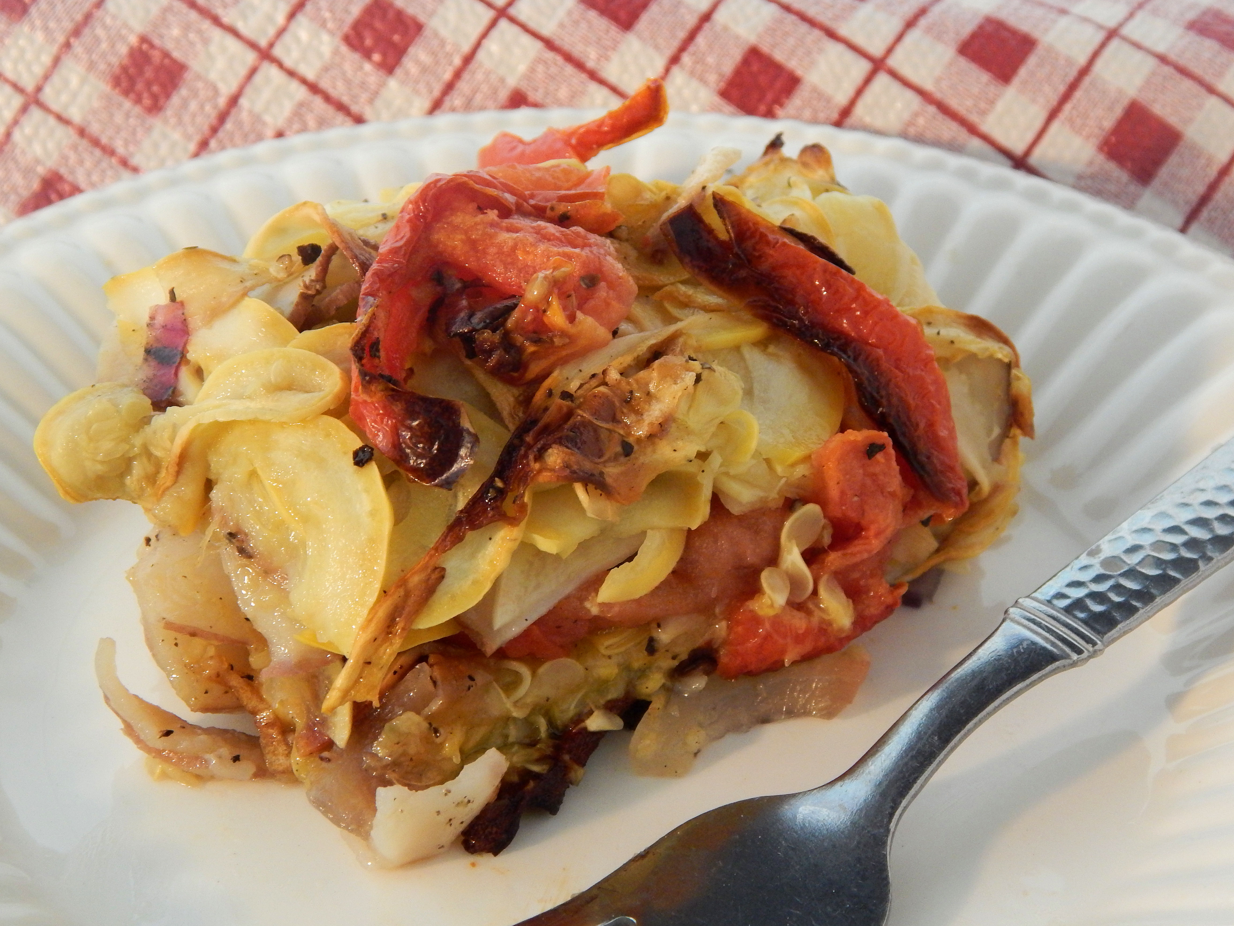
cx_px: 617
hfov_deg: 28.2
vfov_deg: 21.3
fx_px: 2460
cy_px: 463
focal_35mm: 69
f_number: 4.1
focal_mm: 12.3
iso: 400
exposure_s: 1/15
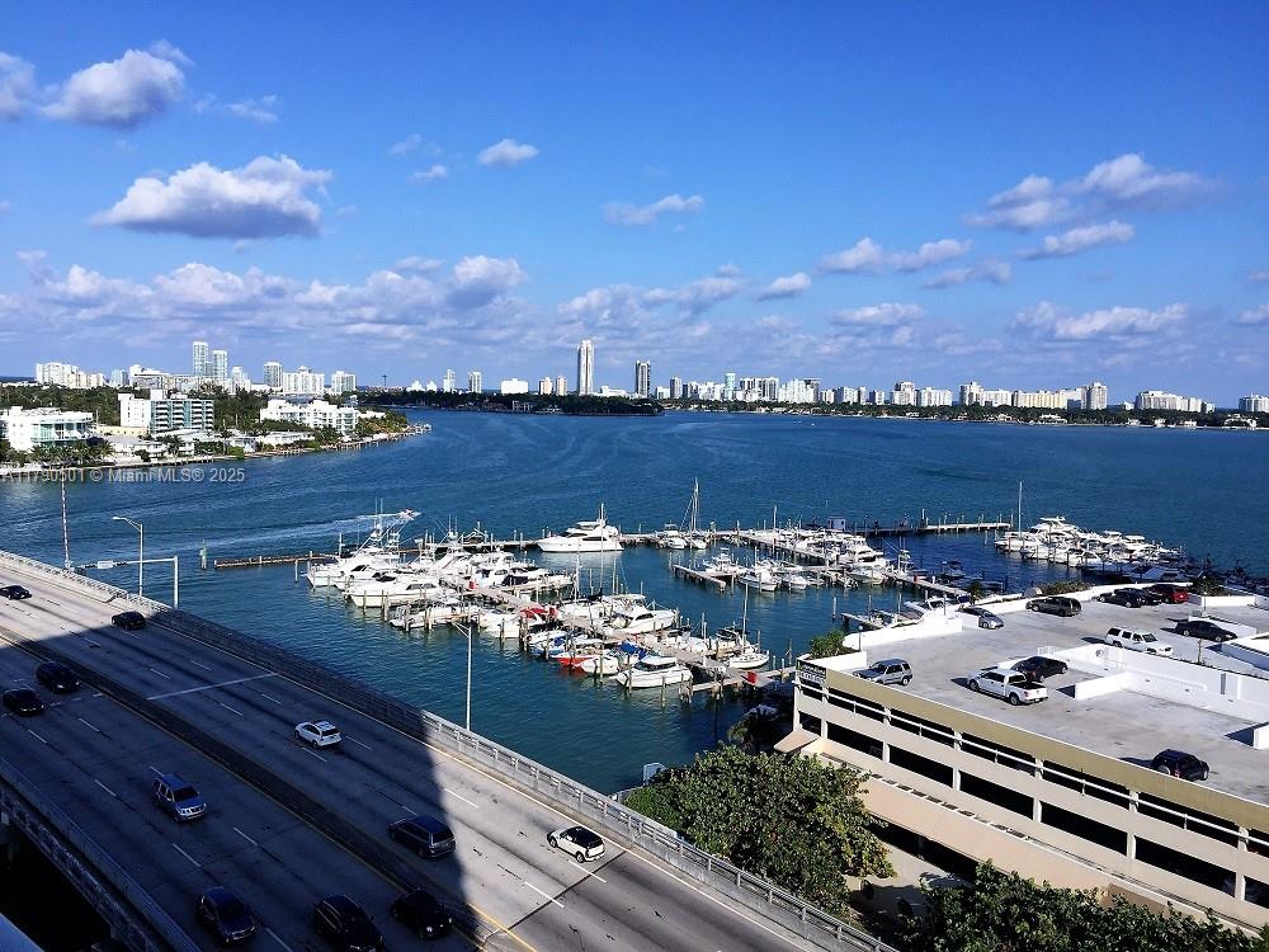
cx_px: 634
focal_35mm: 29
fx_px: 1063
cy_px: 476
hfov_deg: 61.7
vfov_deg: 48.2
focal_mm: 4.15
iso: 32
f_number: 2.2
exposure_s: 1/2825
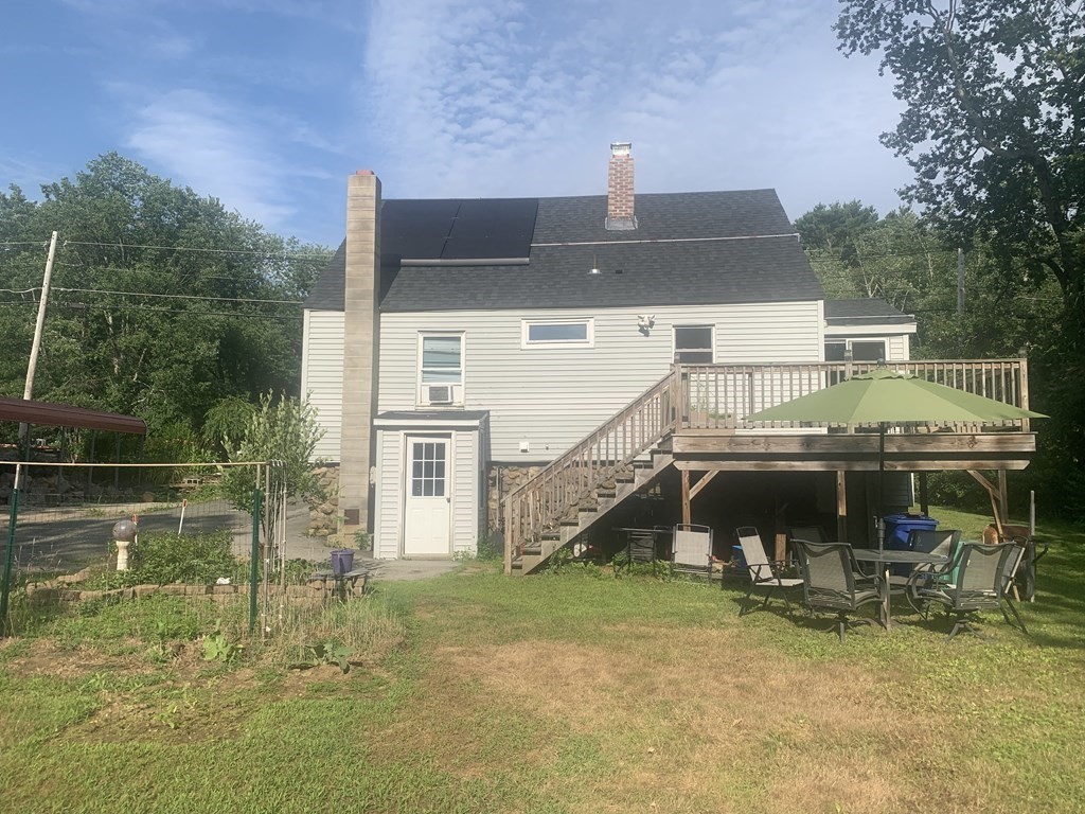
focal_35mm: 26
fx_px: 815
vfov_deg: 53.1
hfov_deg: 67.3
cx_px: 542
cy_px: 407
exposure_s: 1/2681
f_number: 1.8
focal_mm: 4.25
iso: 25
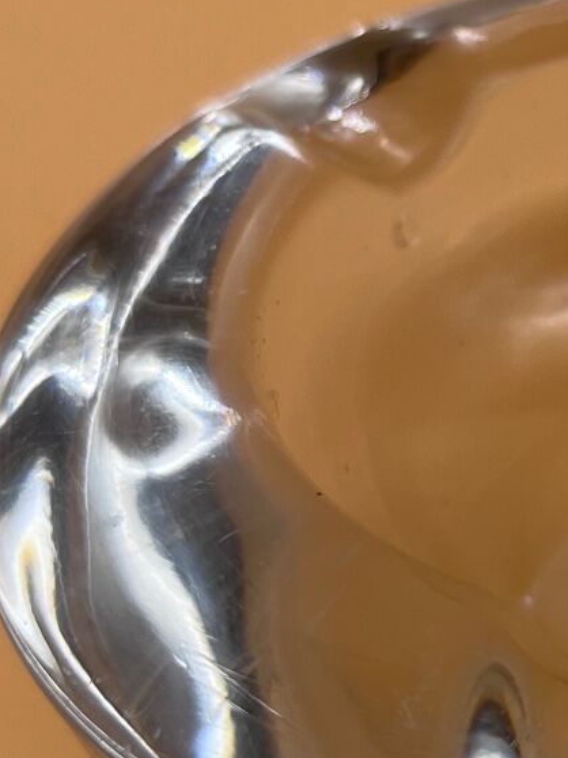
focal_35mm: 94
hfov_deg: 15.0
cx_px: 754
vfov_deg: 20.8
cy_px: 512
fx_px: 2058
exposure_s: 1/369
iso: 50
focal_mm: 5.1
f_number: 1.6
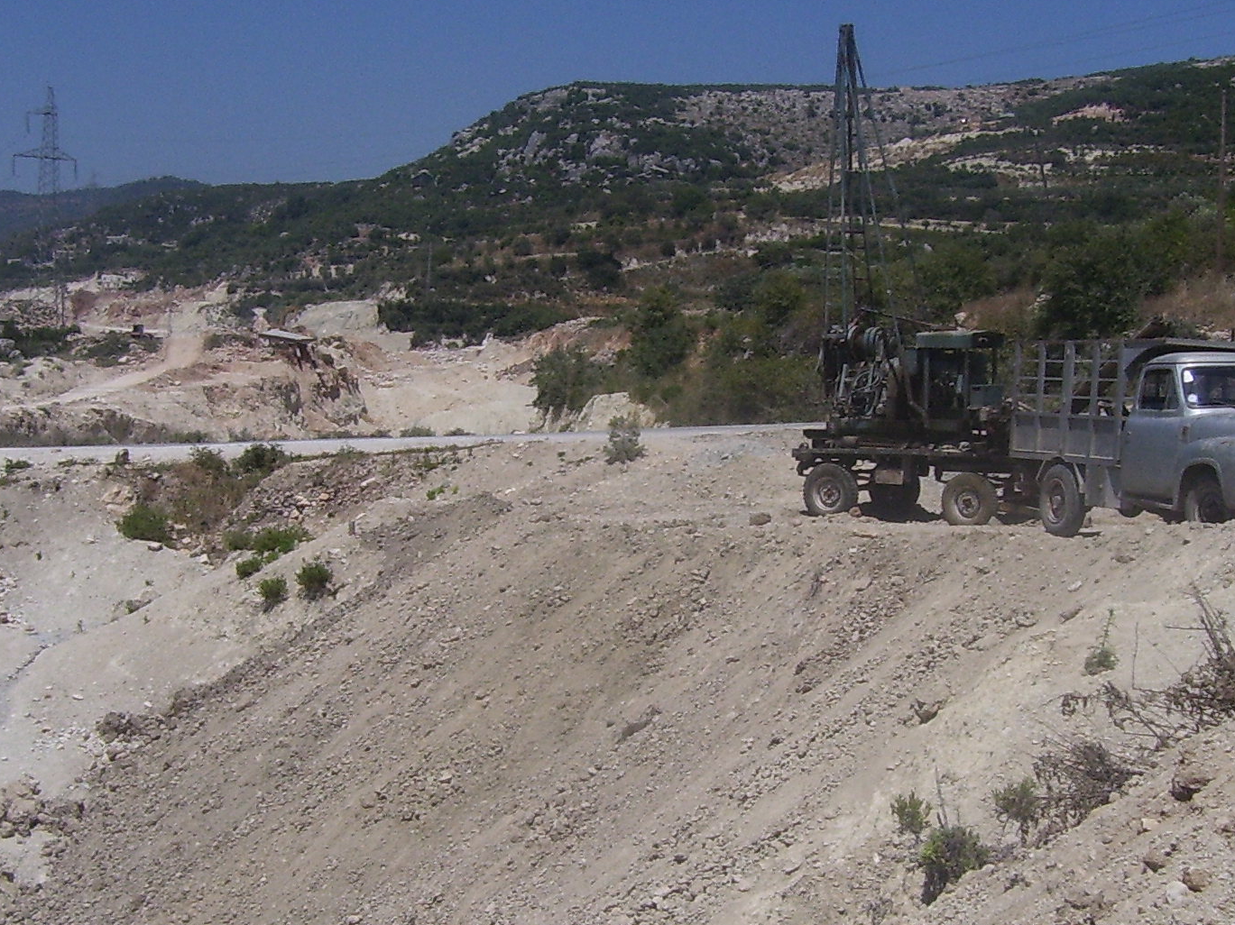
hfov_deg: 30.2
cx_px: 748
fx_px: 2283
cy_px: 533
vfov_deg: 22.9
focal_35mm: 64
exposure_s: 1/1500
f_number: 4.8
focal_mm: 5.6
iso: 80
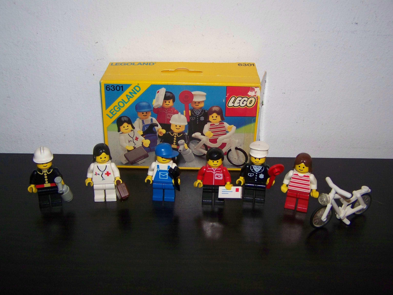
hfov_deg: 49.0
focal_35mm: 38
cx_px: 196
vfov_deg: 37.7
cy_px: 148
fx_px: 431
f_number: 2.8
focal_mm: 6.3
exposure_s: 1/30
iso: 200
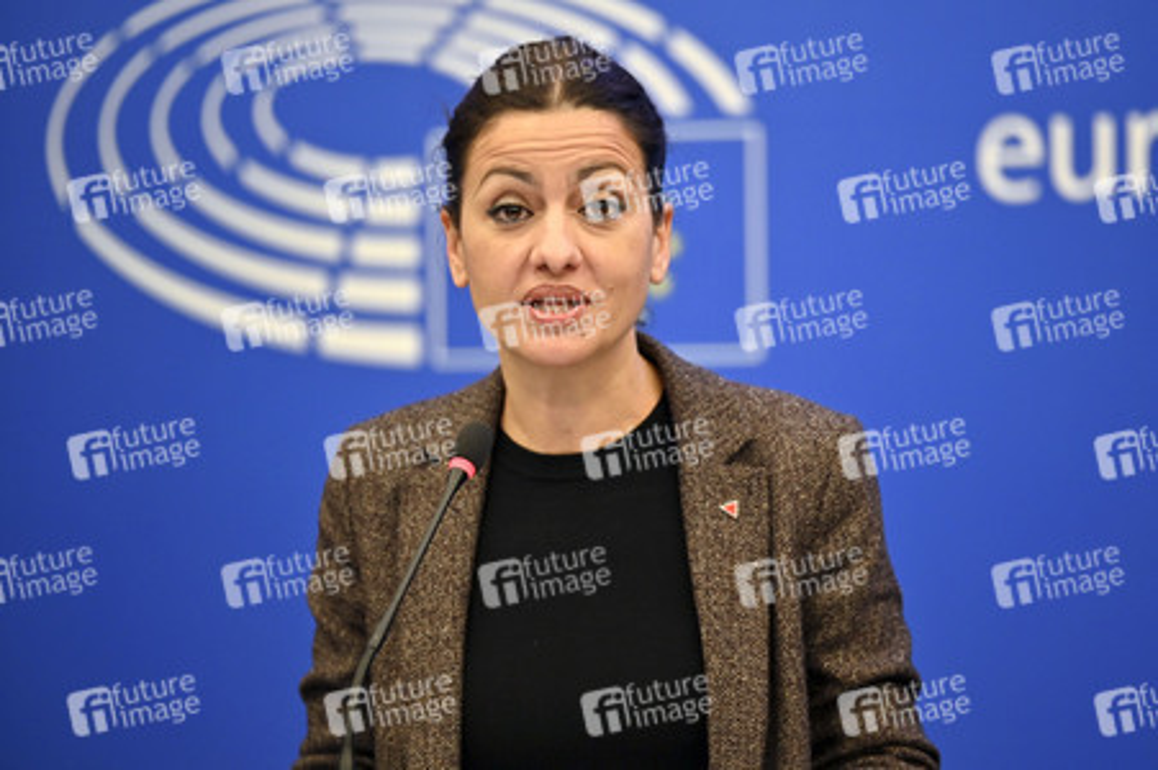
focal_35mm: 200
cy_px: 385
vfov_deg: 6.9
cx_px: 579
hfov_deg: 10.3
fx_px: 6428
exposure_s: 1/160
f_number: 2.8
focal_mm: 200
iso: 640
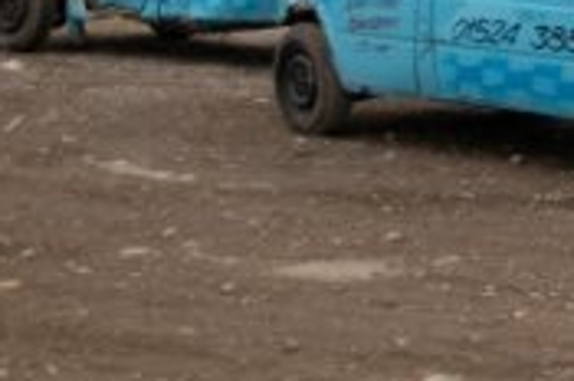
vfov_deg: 9.4
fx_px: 2276
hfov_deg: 13.3
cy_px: -105
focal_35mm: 143
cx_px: 928
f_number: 4.2
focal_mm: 26
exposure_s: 1/500
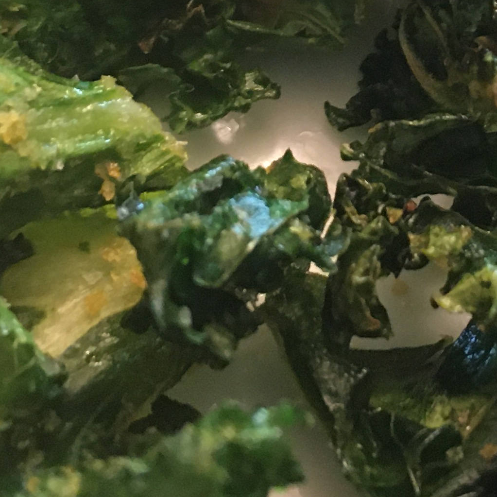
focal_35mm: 101
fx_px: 1641
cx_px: 463
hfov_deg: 16.9
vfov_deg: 16.7
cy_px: -41
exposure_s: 1/17
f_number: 2.2
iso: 200
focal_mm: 4.15
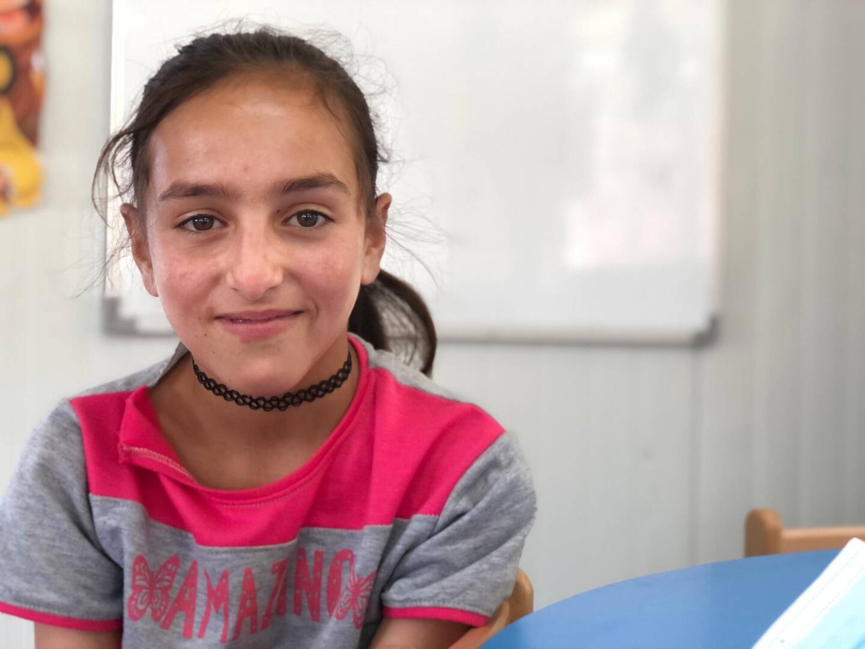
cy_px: 324
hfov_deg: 33.8
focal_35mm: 57
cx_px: 432
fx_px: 1424
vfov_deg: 25.7
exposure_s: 1/33
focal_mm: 6.6
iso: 100
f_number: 2.8
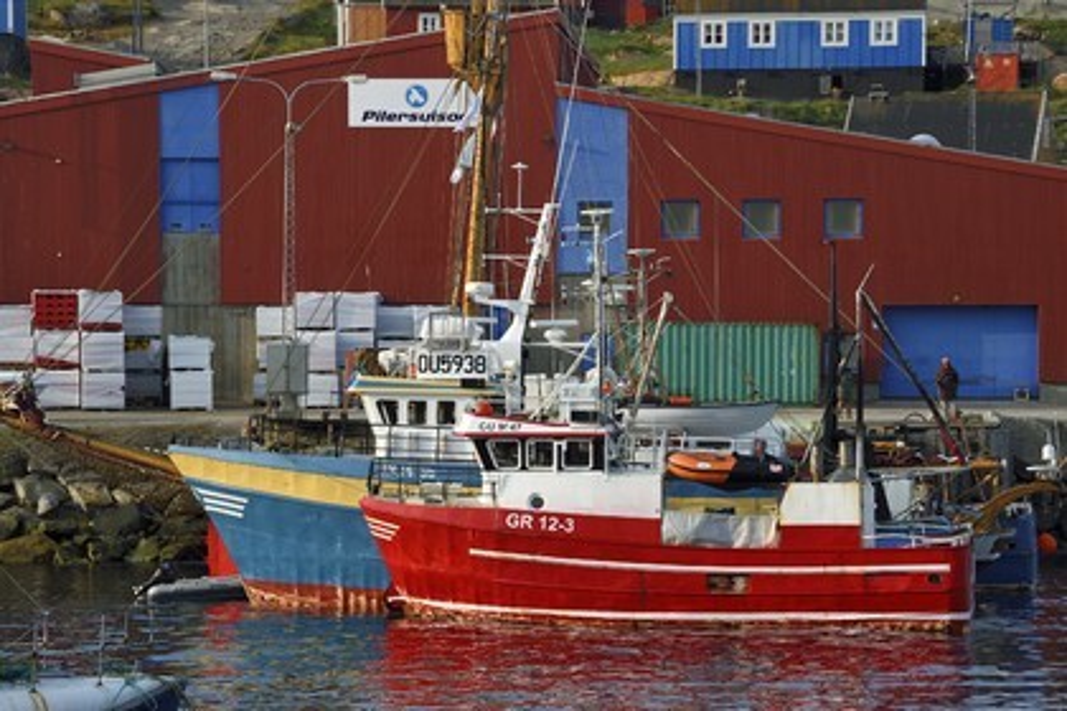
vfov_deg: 8.6
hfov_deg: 12.8
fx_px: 4742
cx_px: 534
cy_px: 356
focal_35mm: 160
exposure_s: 1/250
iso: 200
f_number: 9
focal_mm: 160
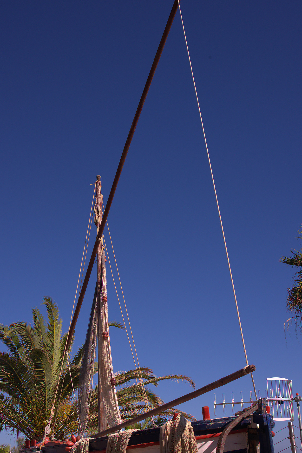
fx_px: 466
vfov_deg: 51.4
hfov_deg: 35.9
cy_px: 281
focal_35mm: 37
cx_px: 141
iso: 100
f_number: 11
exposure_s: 1/250
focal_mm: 29
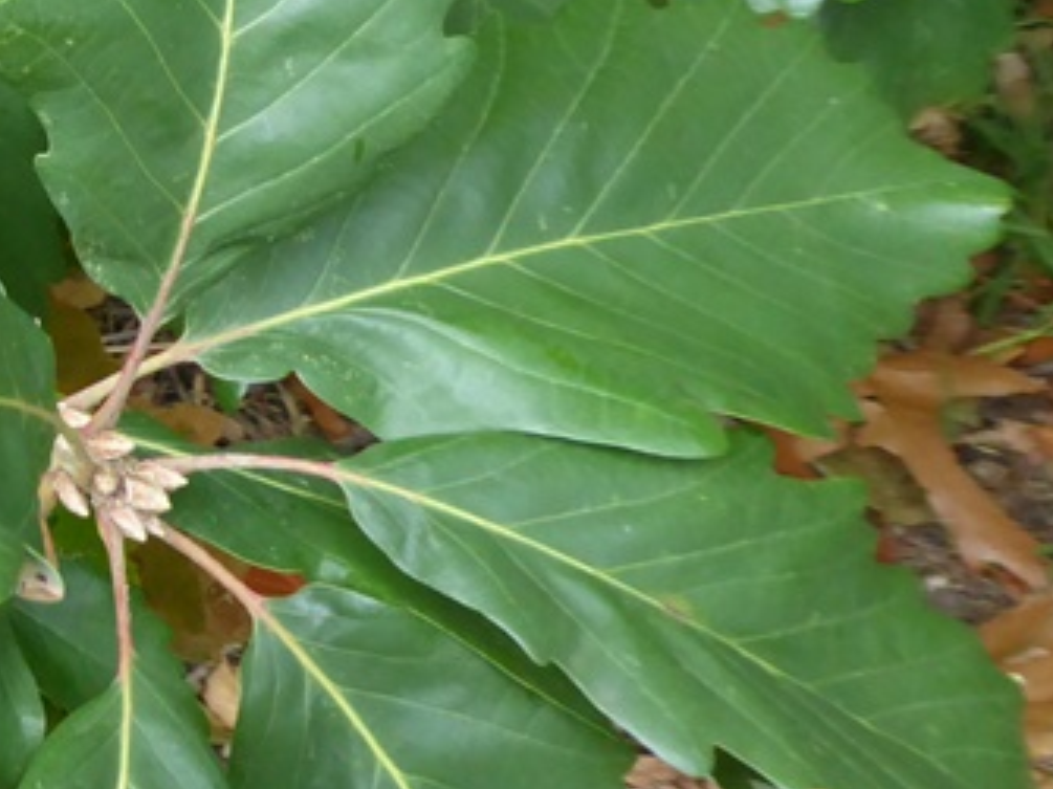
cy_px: 16
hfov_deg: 17.5
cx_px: -531
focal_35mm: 101
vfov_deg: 14.4
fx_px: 3071
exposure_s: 1/60
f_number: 3.6
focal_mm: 5.8
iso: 400
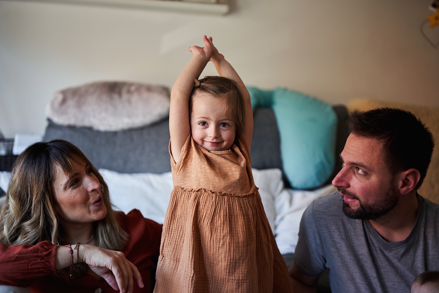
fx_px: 488
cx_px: 220
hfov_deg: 48.5
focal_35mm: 40
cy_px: 146
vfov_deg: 33.4
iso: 320
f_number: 1.4
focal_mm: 40
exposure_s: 1/160
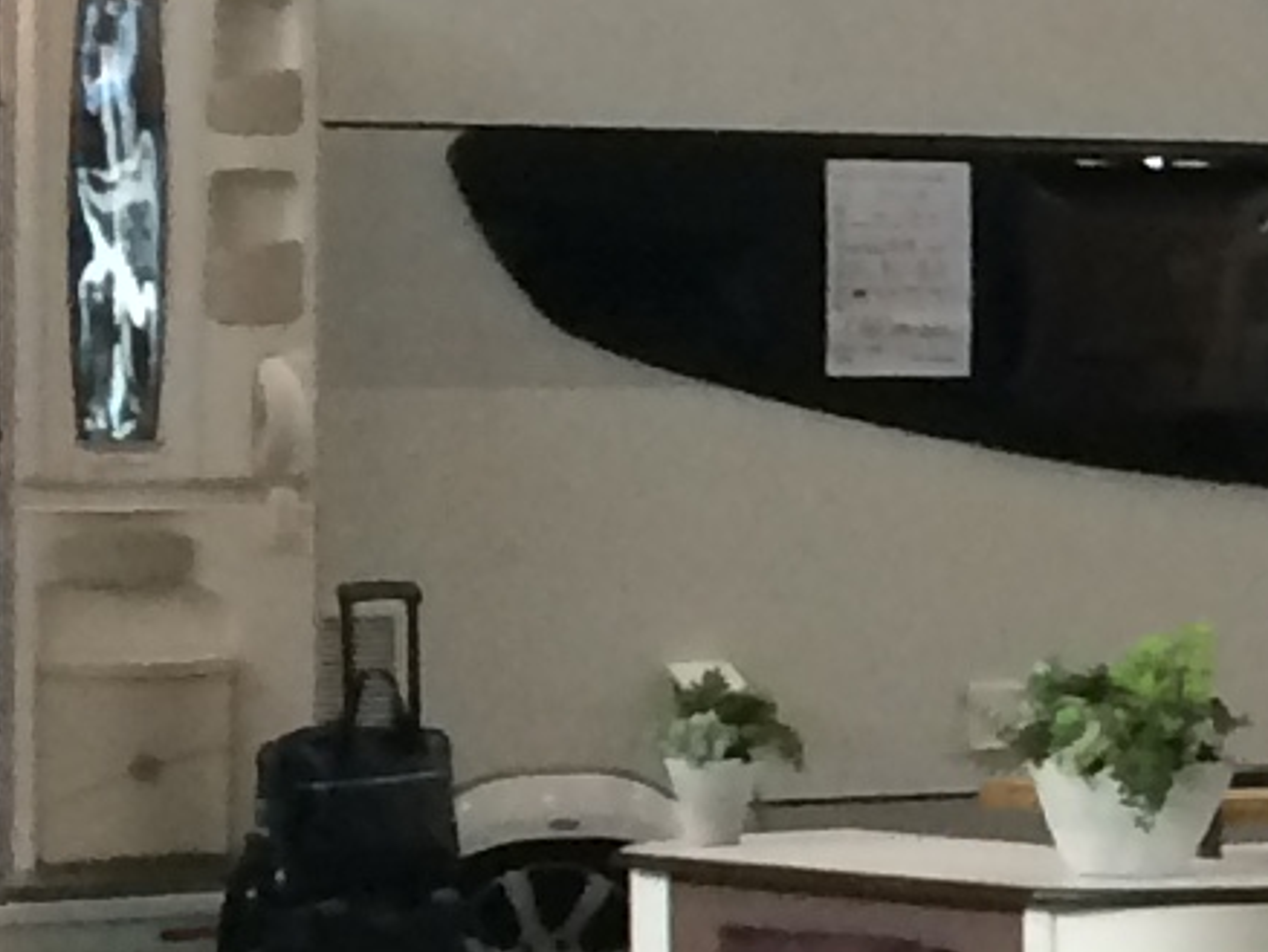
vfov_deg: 6.9
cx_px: 3442
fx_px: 7917
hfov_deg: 8.1
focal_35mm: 216
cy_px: 408
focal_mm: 4.15
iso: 100
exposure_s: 1/30
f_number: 2.2
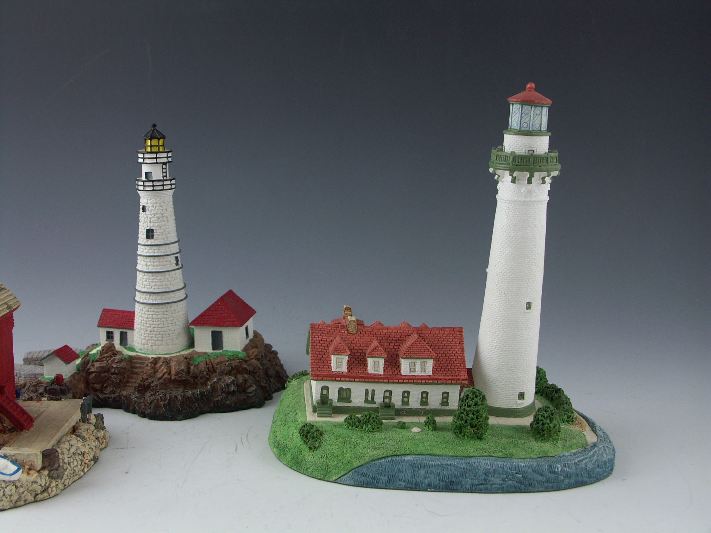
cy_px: 266
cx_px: 356
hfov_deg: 45.8
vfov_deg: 35.1
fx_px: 842
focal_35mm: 41
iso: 100
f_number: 3.5
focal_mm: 10.56
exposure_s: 1/60
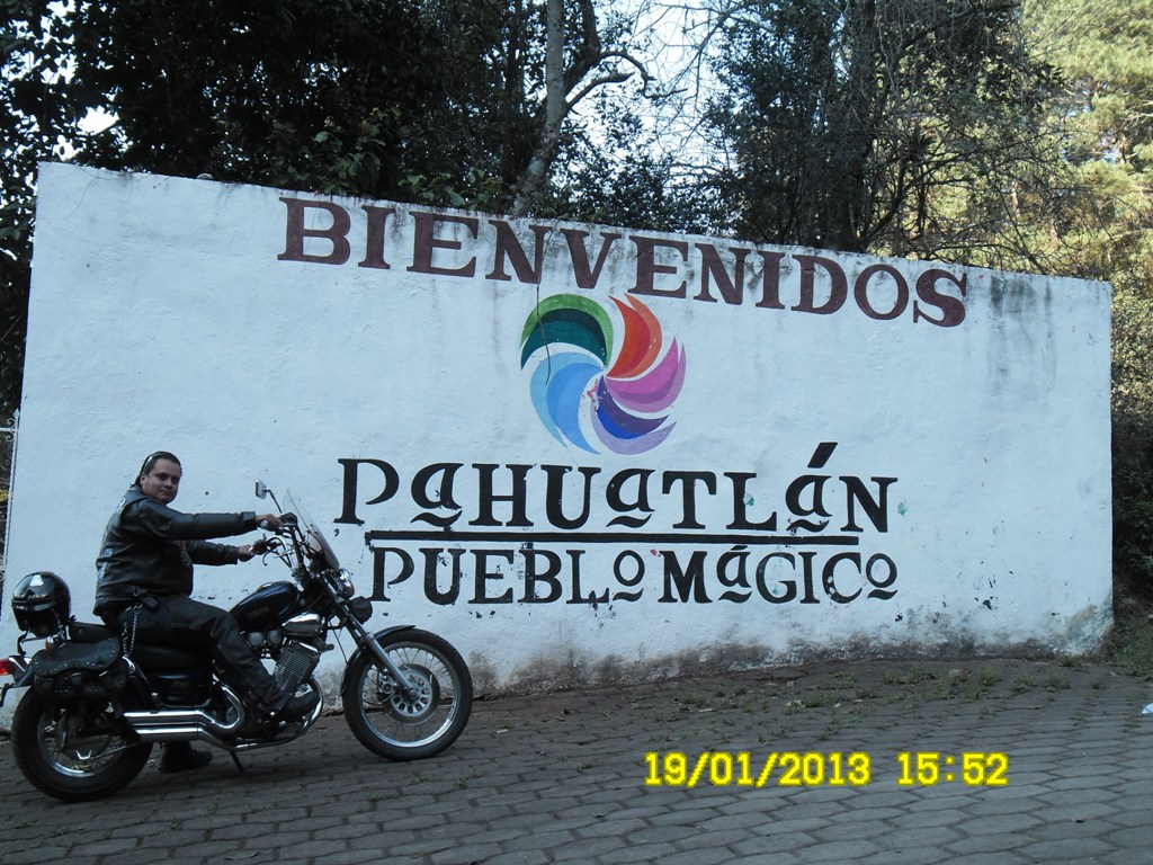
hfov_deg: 42.9
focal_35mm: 44
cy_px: 432
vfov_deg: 32.9
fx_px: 1466
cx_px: 576
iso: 100
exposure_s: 1/90
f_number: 4.5
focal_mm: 7.8
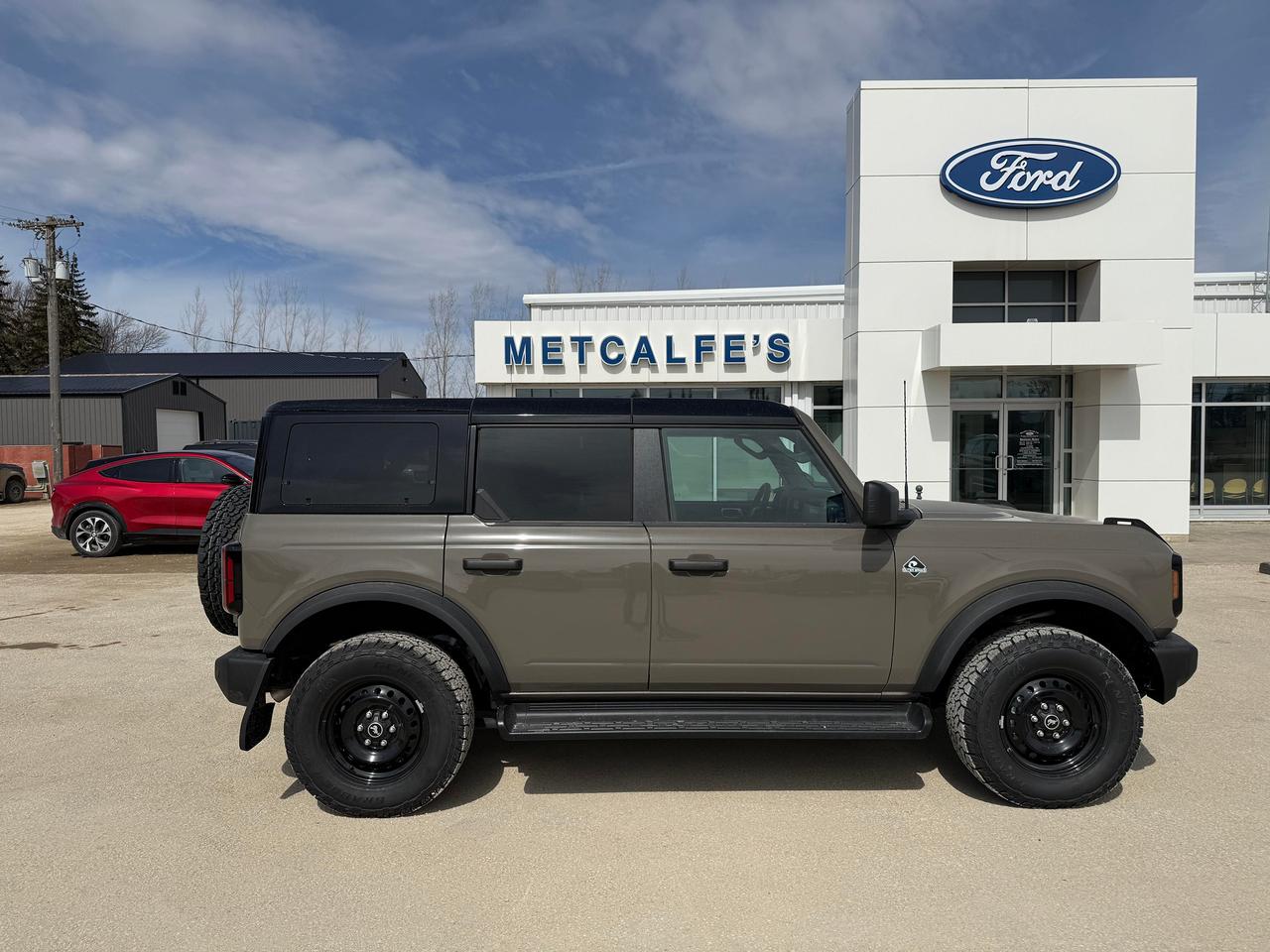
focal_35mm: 24
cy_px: 476
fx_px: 881
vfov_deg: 56.8
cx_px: 635
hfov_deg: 71.6
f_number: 1.78
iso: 80
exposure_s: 1/11905
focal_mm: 6.76
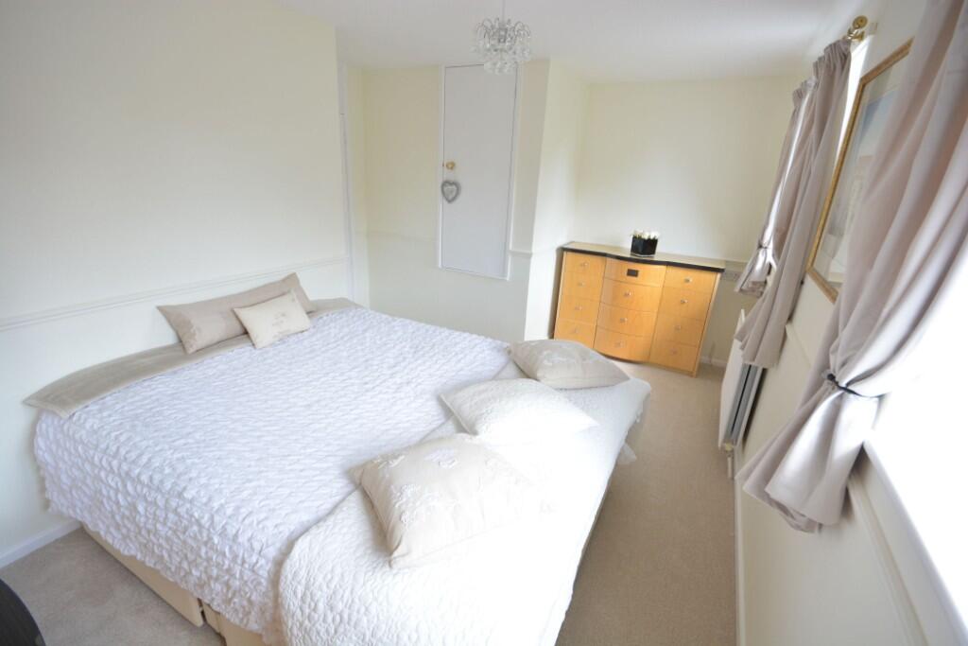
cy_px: 323
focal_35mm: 15
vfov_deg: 77.3
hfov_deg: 100.4
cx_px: 484
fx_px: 403
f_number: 8
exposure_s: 1/30
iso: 400
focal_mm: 10
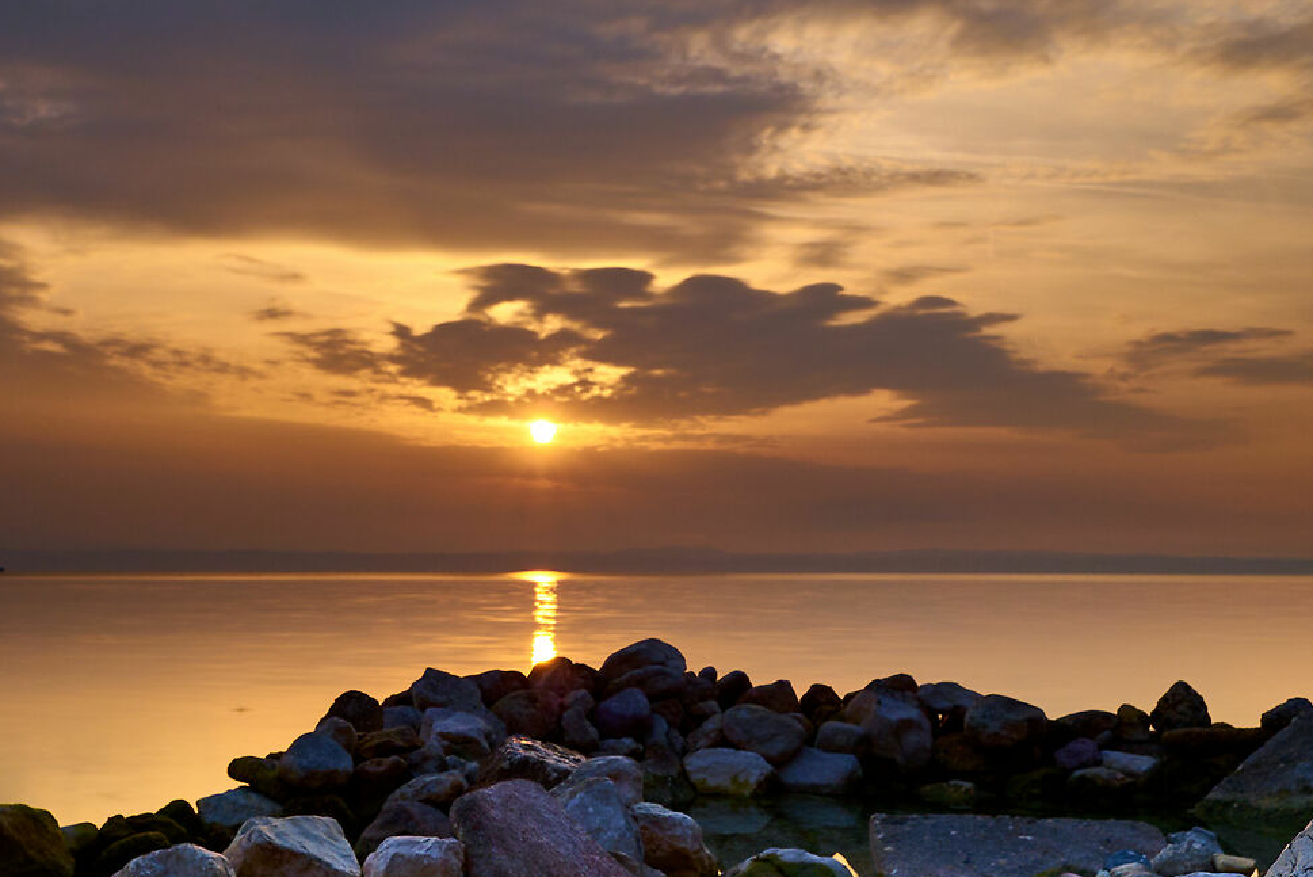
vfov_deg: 25.1
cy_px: 657
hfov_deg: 37.2
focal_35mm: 53
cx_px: 541
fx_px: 1942
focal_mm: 21.5
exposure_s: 1/1.3
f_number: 10
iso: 100
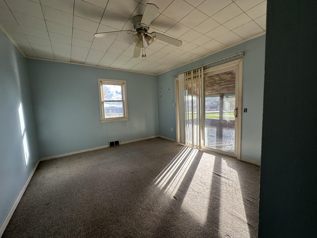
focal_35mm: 14
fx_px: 128
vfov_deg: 85.7
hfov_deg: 102.1
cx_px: 158
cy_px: 119
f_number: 2.2
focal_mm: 2.22
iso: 40
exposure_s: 1/134
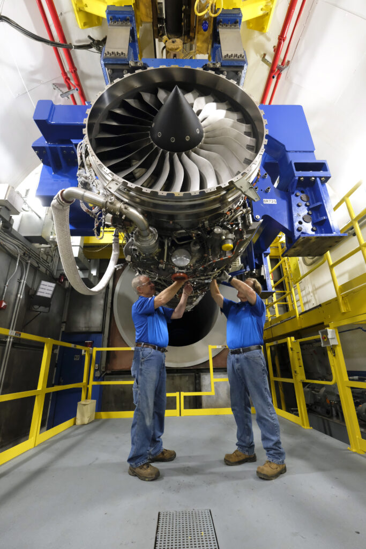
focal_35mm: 15
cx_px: 183
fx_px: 229
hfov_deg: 77.3
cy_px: 274
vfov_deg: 100.4
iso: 3200
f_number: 4
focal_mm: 10
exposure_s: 1/110
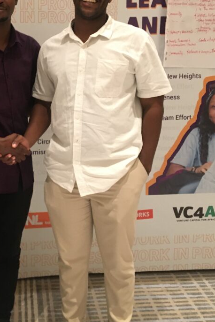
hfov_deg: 29.4
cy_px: 120
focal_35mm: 45
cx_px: 55
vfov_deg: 43.2
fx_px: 403
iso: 200
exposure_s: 1/17
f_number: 2.2
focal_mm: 4.15
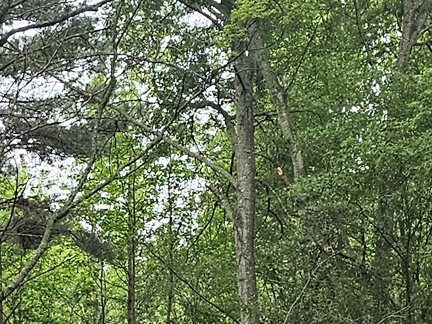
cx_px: -195
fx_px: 1747
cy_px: 566
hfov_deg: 13.4
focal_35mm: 140
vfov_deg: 10.1
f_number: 1.7
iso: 160
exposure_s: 1/180
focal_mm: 6.3
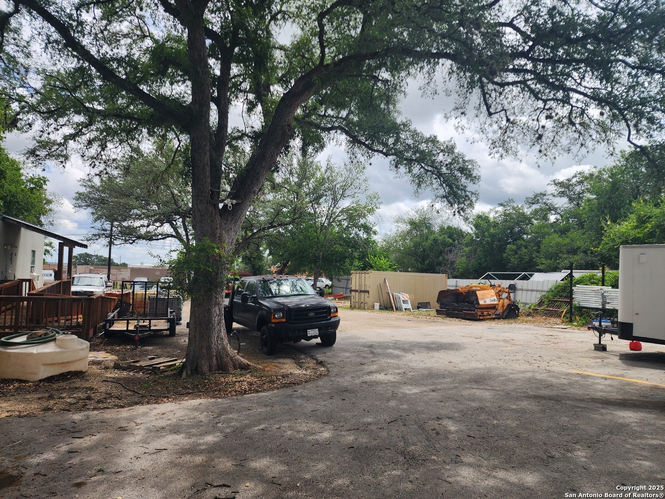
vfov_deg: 58.9
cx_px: 332
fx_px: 442
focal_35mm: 23
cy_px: 250
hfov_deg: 73.9
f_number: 1.8
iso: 12
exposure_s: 1/900
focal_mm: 6.4
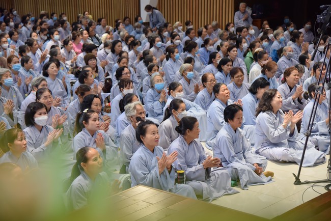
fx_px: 717
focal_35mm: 78
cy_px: 110
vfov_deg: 17.5
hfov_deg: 26.0
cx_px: 166
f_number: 5
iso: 1000
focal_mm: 78
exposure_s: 1/125
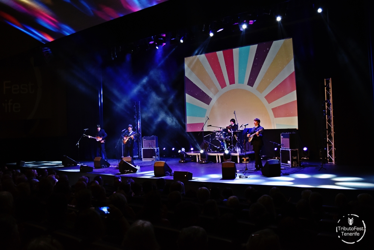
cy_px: 125
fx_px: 358
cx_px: 187
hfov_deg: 55.1
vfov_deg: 38.4
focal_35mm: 34
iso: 1000
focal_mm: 23
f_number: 3.8
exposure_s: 1/100
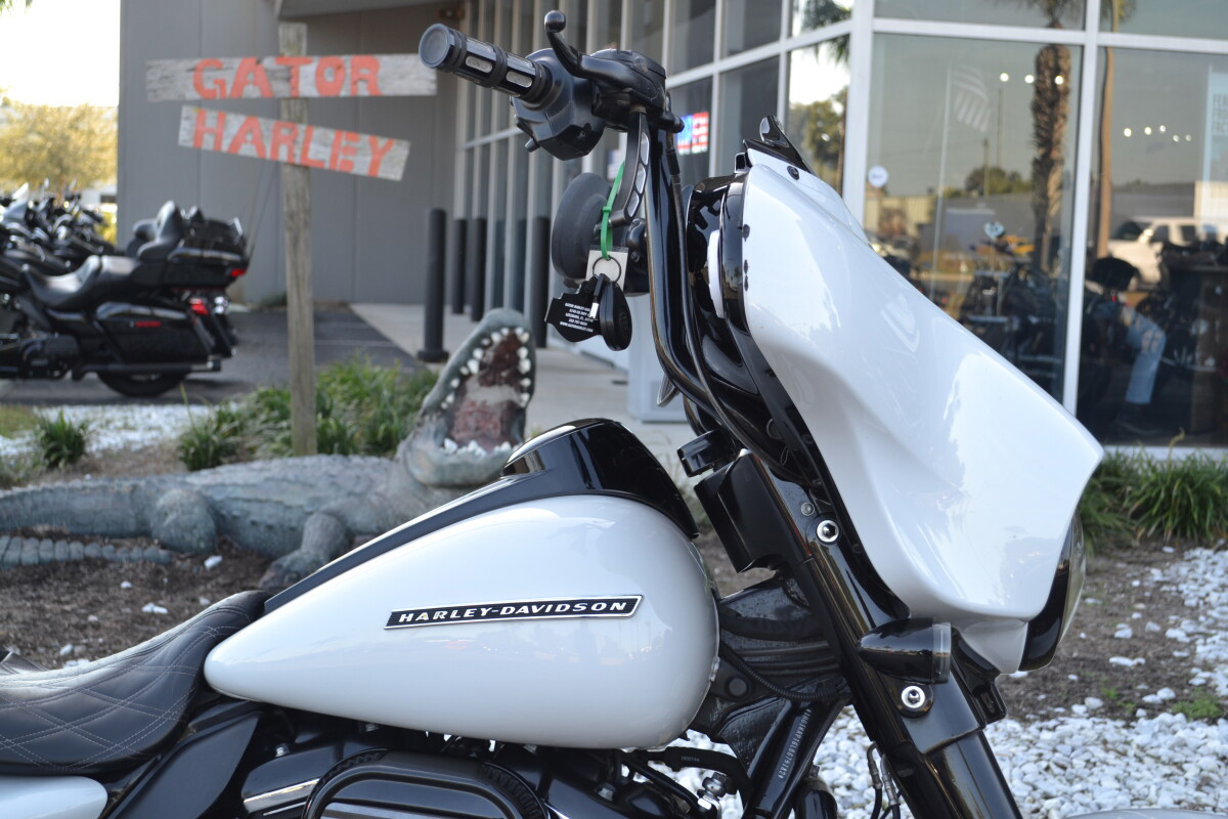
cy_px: 410
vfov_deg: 25.8
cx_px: 614
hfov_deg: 37.9
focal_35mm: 52
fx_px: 1791
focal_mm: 35
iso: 220
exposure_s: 1/125
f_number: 5.6
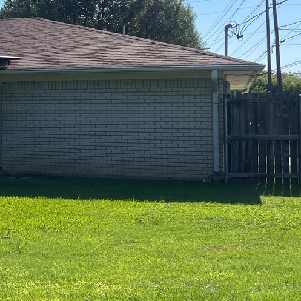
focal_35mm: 70
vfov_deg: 24.5
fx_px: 689
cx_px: -51
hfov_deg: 22.8
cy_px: 89
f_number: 1.5
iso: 50
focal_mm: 5.7
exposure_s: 1/8000
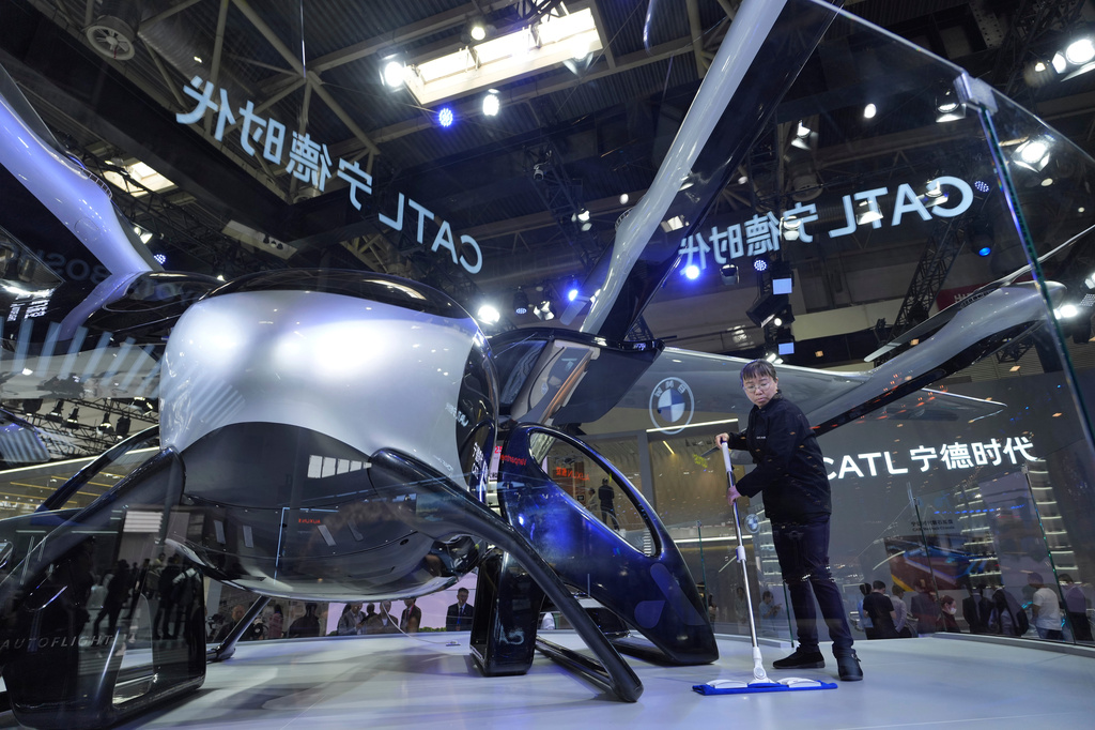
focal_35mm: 20
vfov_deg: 61.9
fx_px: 608
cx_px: 548
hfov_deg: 84.0
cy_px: 365
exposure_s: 1/320
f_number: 4.5
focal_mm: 20
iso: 500
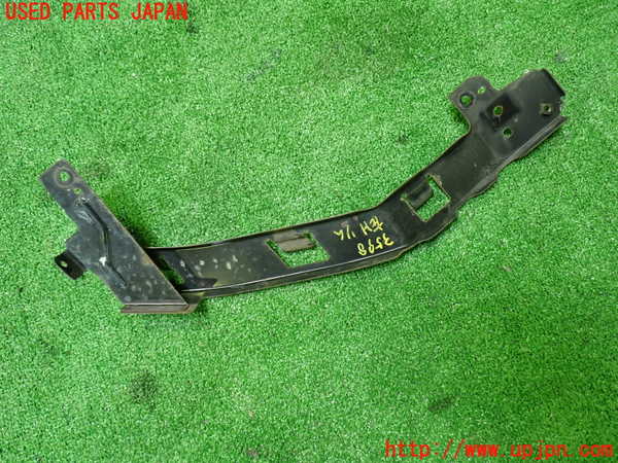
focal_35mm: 30
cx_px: 309
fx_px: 536
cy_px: 232
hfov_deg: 60.0
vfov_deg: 46.8
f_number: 2.3
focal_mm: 5.4
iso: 400
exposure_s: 1/30
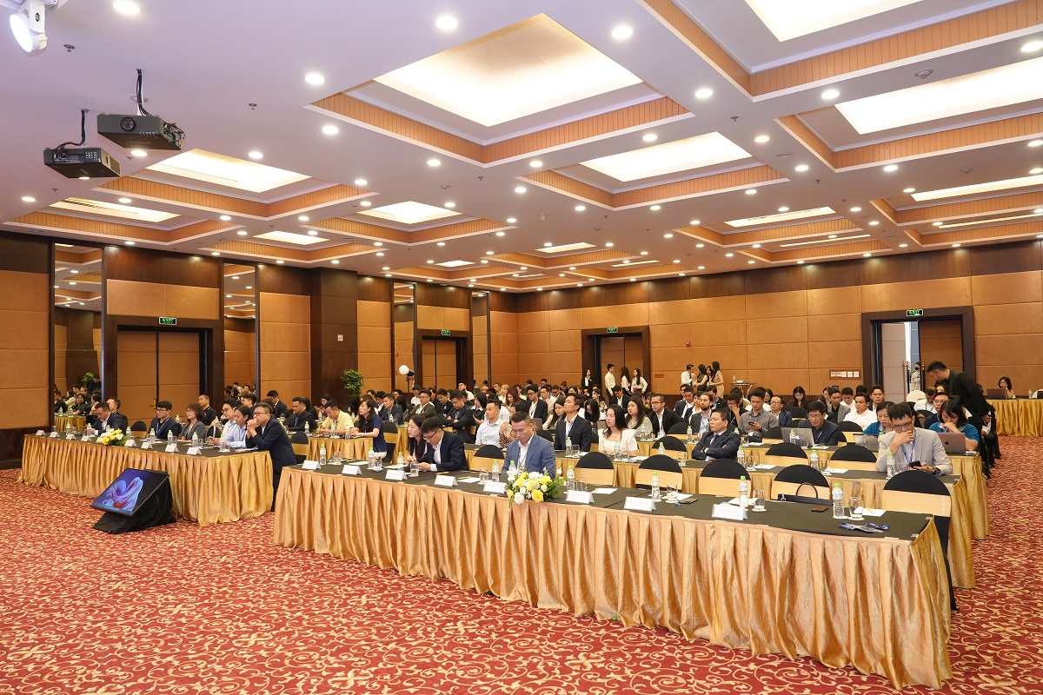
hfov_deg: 73.7
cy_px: 348
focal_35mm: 24
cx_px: 522
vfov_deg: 53.1
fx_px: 695
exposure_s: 1/100
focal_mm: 24
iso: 3200
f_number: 4.5
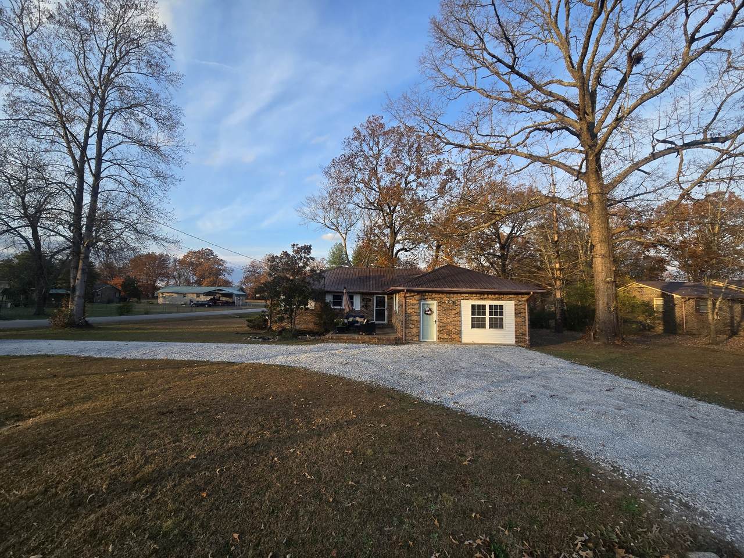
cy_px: 279
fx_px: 279
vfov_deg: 89.9
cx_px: 372
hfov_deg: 106.2
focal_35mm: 13
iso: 50
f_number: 2.2
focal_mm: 2.2
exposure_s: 1/471
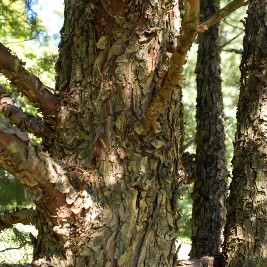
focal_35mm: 54
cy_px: 145
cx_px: 133
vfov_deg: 31.6
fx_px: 471
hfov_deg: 31.6
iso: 400
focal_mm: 28
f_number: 5
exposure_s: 1/100
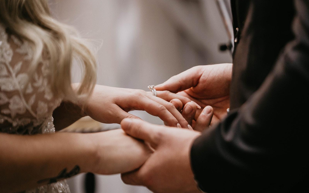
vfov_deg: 6.4
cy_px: 93
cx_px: 155
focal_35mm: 205
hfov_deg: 10.2
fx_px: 1726
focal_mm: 200
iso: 2000
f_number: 3.2
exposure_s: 1/250
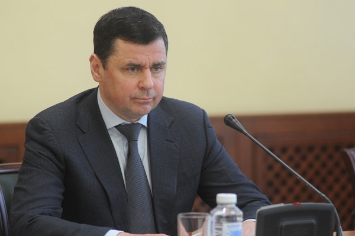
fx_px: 1655
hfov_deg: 12.2
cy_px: 125
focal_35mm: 168
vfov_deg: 8.2
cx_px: 177
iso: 1600
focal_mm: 112
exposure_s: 1/200
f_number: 2.8
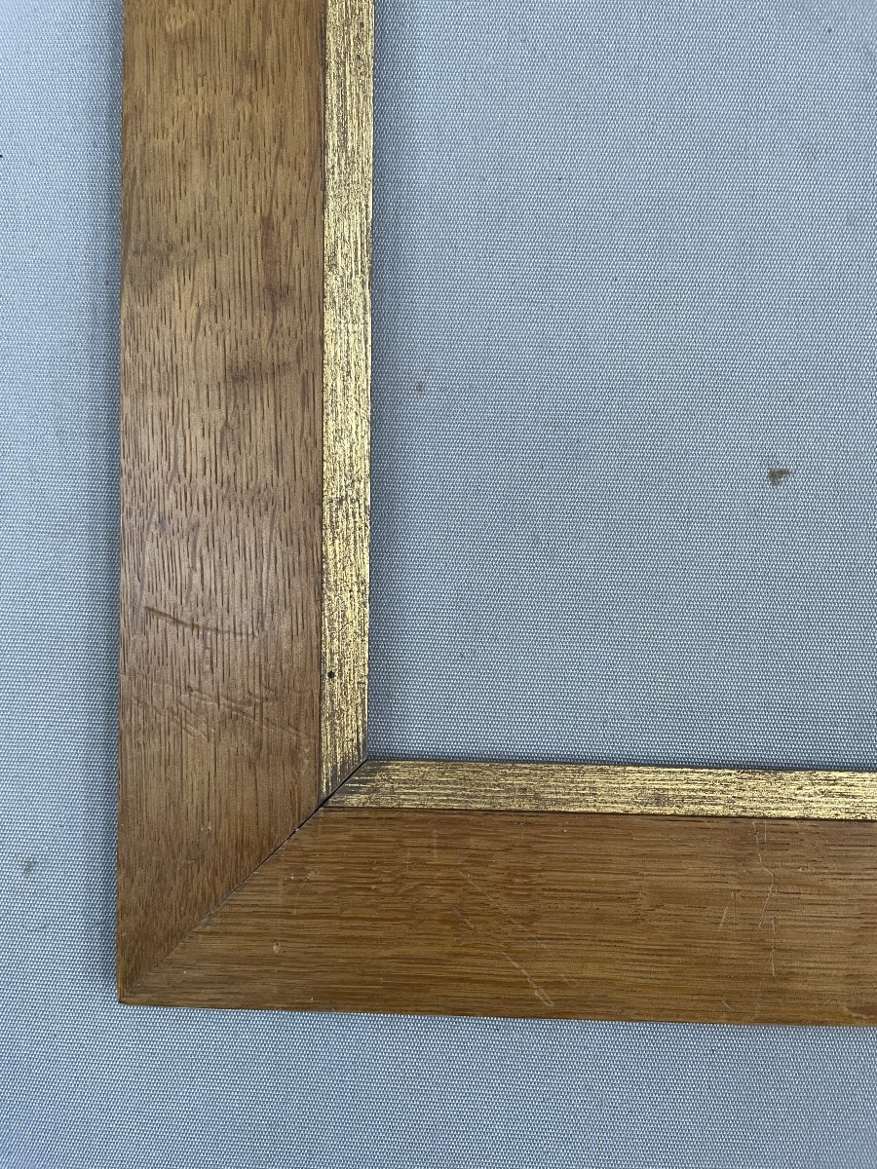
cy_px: 584
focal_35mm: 26
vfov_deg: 67.3
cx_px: 438
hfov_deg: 53.1
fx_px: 878
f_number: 1.6
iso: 200
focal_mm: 4.2
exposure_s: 1/60
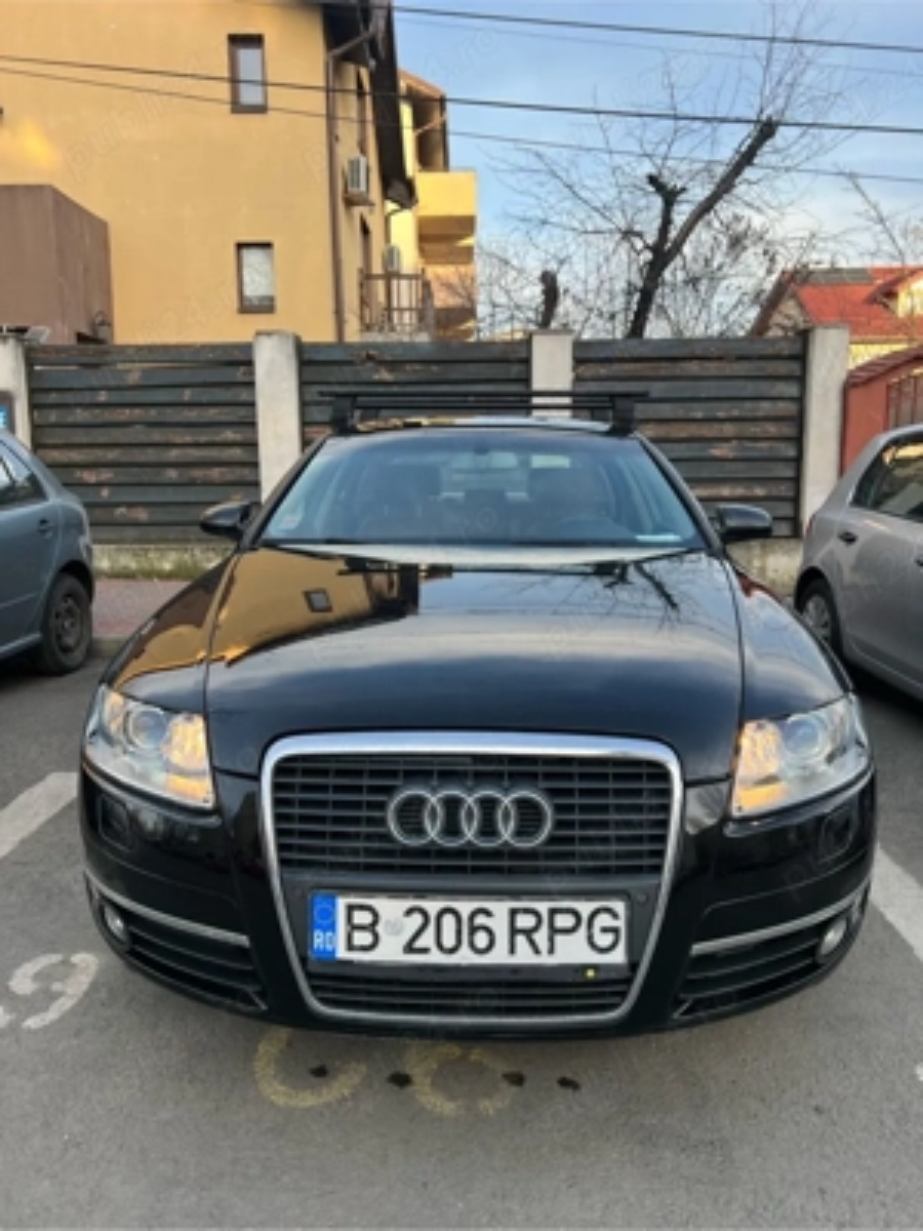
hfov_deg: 53.1
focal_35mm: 26
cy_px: 616
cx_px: 462
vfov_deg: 67.3
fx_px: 924
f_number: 1.5
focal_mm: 5.7
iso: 50
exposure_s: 1/578
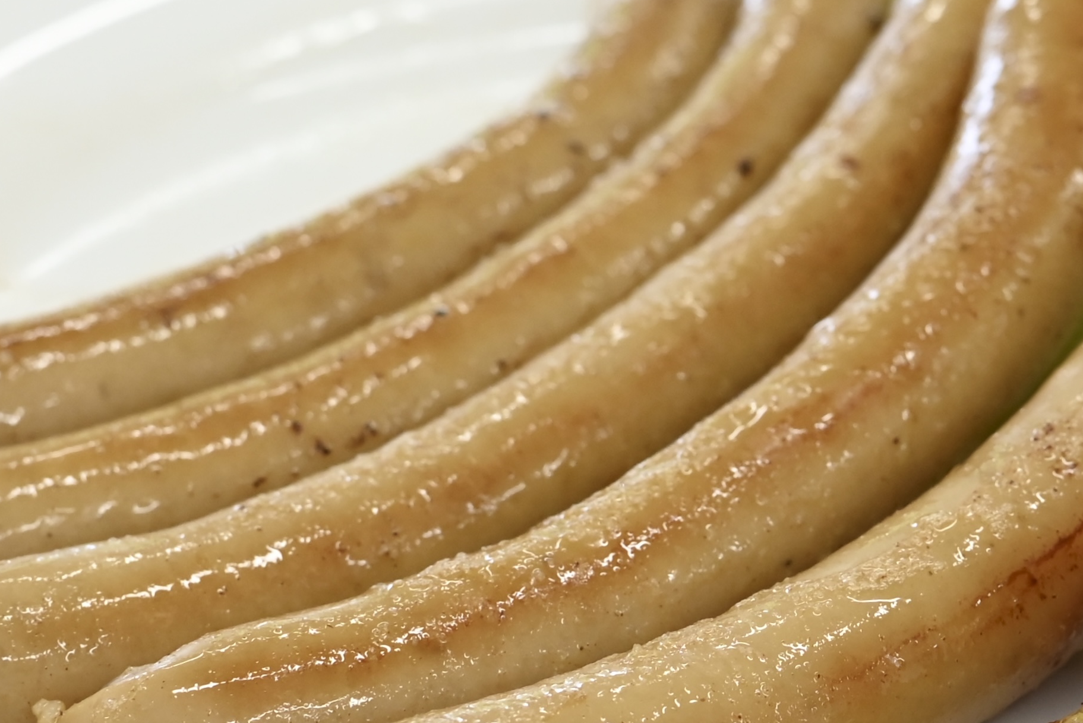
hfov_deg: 18.0
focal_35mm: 113
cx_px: 828
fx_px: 3401
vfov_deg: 12.1
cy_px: 442
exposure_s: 1/160
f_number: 6.3
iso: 1000
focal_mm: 40
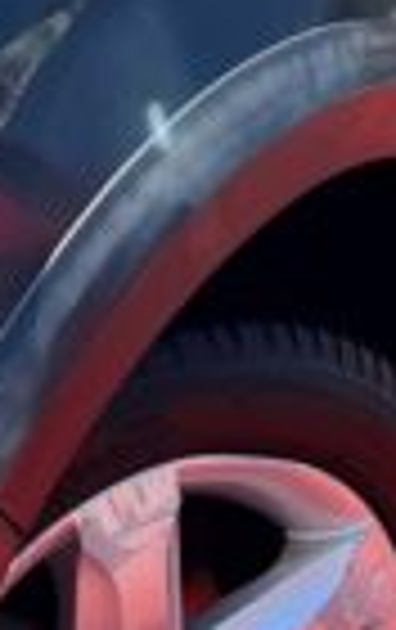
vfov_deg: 13.2
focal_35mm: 157
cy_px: 36
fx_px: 2700
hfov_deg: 8.1
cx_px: -320
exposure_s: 1/2632
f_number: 1.5
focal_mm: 5.7
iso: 50
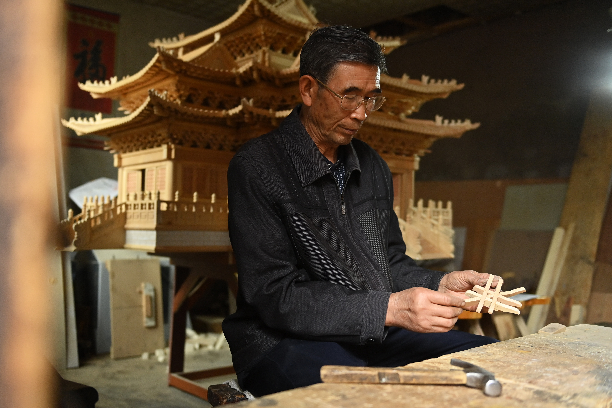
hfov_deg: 58.7
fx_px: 544
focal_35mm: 32
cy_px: 204
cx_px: 306
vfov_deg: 41.1
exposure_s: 1/320
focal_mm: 32
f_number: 2.8
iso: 1250
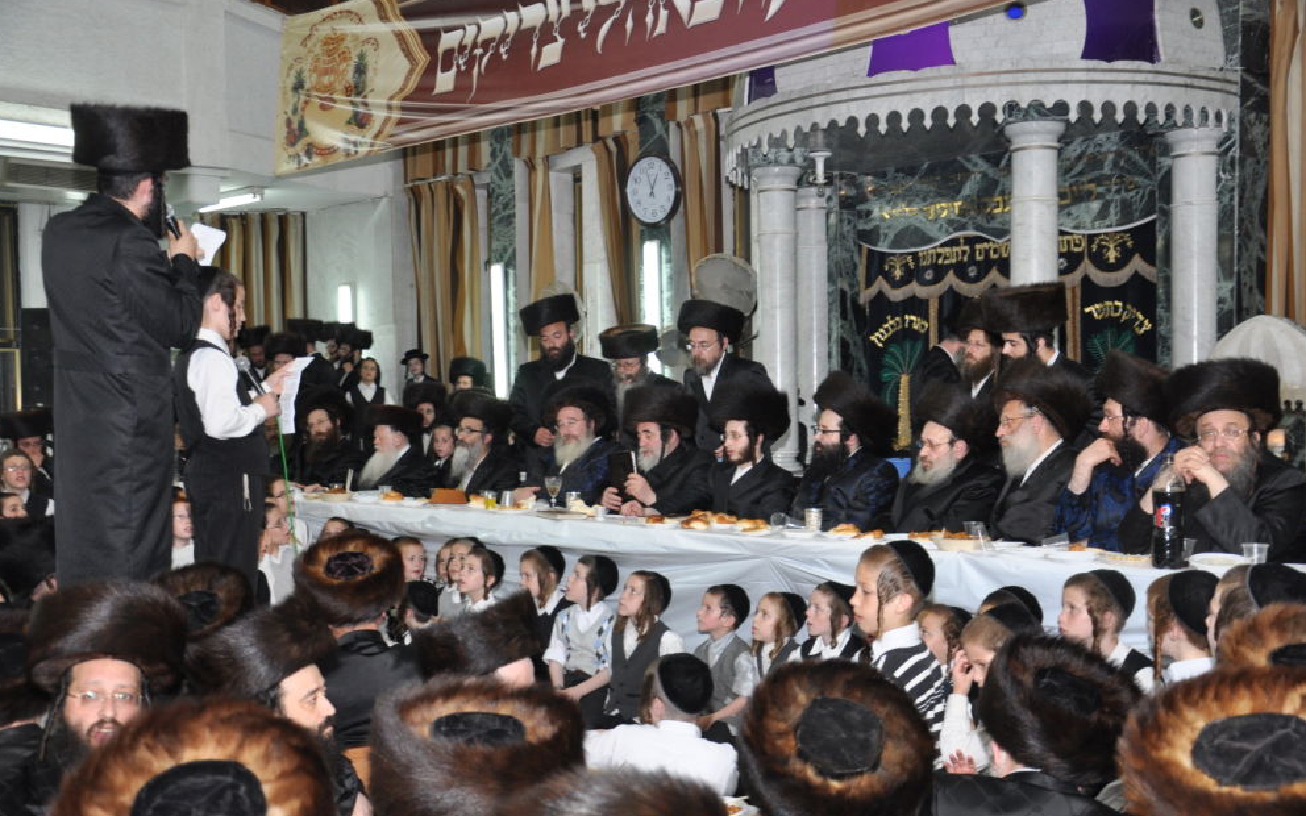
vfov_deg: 31.2
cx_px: 665
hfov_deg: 48.2
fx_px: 1459
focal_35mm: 41
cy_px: 441
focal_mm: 26
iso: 500
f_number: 4
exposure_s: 1/100
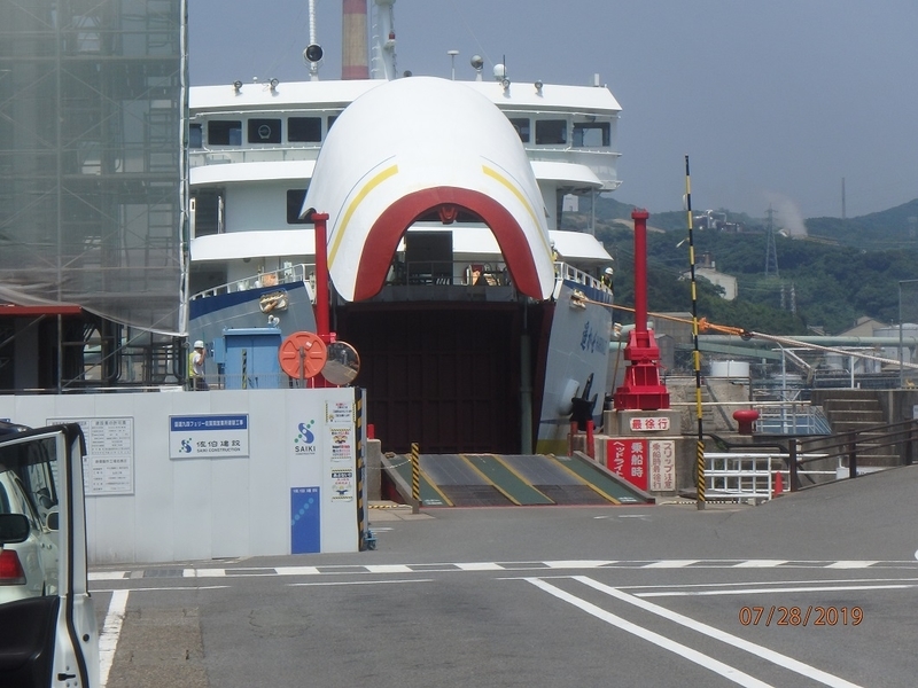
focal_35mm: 105
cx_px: 459
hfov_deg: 18.7
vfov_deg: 14.1
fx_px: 2785
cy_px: 344
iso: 125
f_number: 9.7
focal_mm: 18.7
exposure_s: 1/400
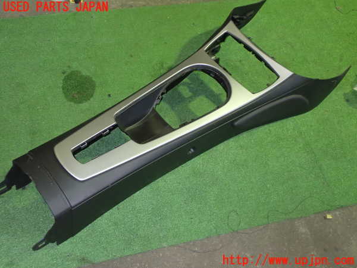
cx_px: 178
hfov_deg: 42.9
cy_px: 134
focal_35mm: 44
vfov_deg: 32.9
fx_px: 454
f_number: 2.9
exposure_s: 1/40
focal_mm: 7.84
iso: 640
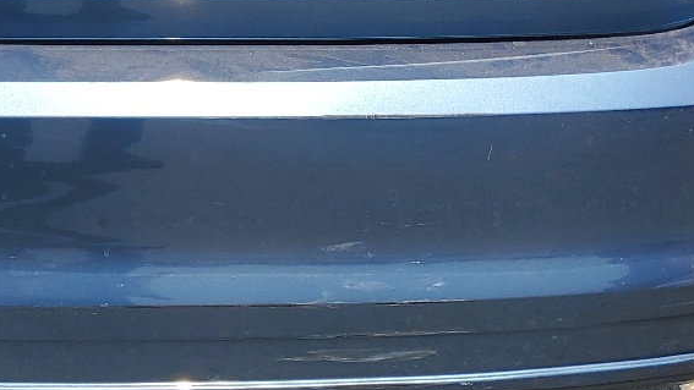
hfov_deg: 25.6
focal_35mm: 80
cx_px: 53
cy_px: -123
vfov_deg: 14.4
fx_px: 1472
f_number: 1.5
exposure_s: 1/2500
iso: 50
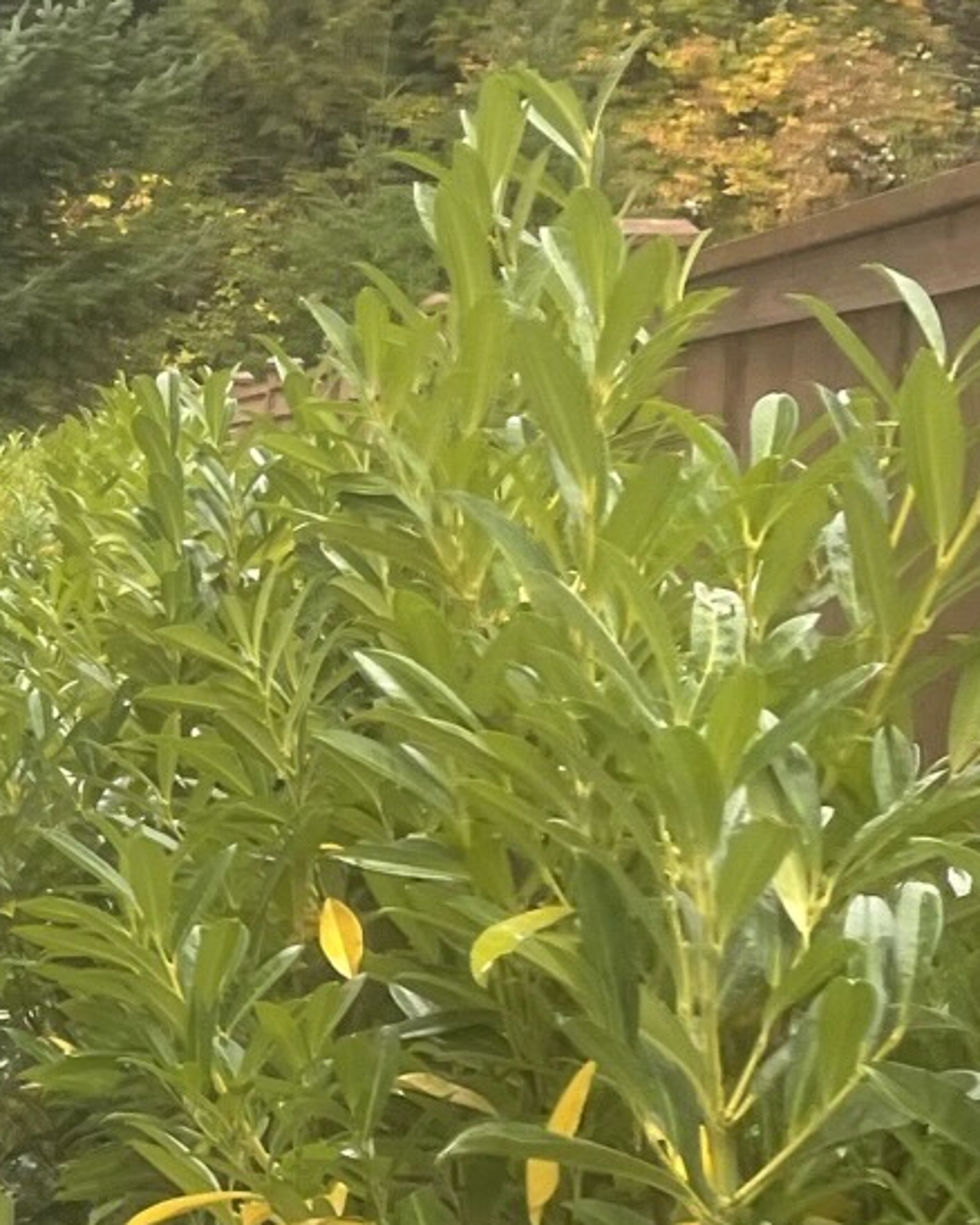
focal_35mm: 95
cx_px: -425
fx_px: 3442
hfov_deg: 15.2
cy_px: 1022
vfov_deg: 19.9
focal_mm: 4.2
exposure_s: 1/251
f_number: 1.6
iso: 32
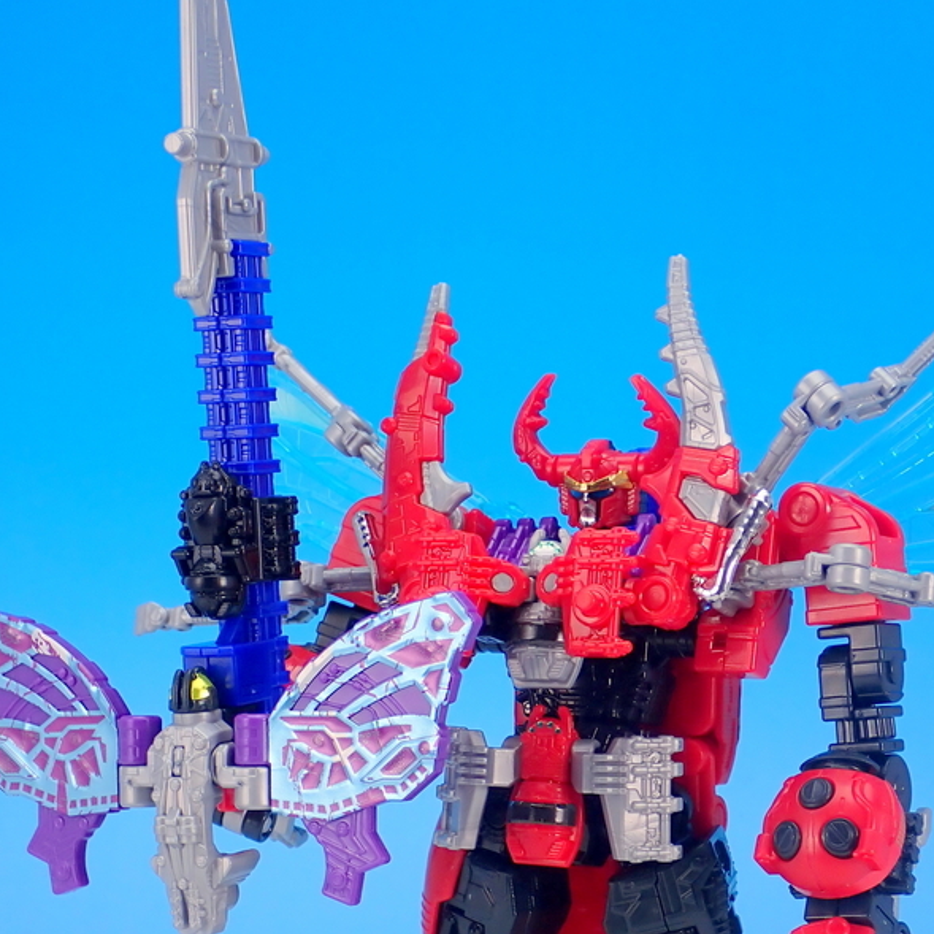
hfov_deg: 20.9
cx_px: 558
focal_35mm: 83
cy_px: 720
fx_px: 2534
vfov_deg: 20.7
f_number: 13
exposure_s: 1/1.6
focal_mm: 9.65
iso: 100
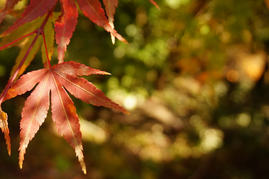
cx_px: 132
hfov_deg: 48.5
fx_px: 299
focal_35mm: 40
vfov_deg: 33.4
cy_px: 88
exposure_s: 1/800
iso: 800
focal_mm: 26
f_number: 4.5
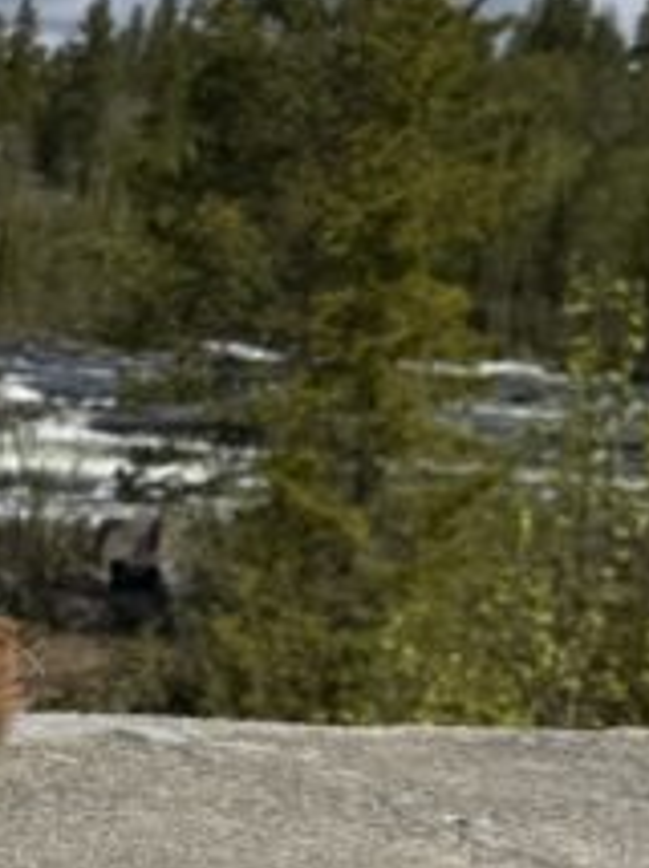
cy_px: 617
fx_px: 2881
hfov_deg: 11.8
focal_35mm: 115
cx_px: -539
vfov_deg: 17.1
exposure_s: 1/7353
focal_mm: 6.76
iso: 80
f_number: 1.78
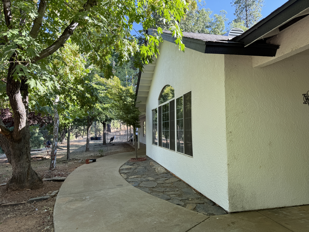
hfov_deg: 71.6
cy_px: 116
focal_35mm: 24
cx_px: 154
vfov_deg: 56.8
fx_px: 214
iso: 80
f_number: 1.78
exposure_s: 1/397
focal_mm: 6.76
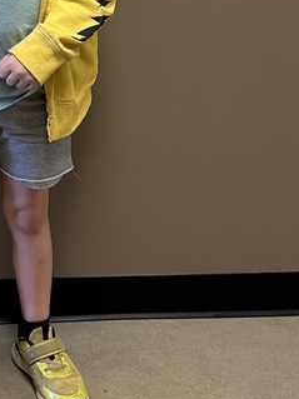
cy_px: 24
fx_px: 887
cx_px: 1
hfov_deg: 18.6
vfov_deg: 24.5
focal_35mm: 77
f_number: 1.78
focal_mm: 6.86
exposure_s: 1/60
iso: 320
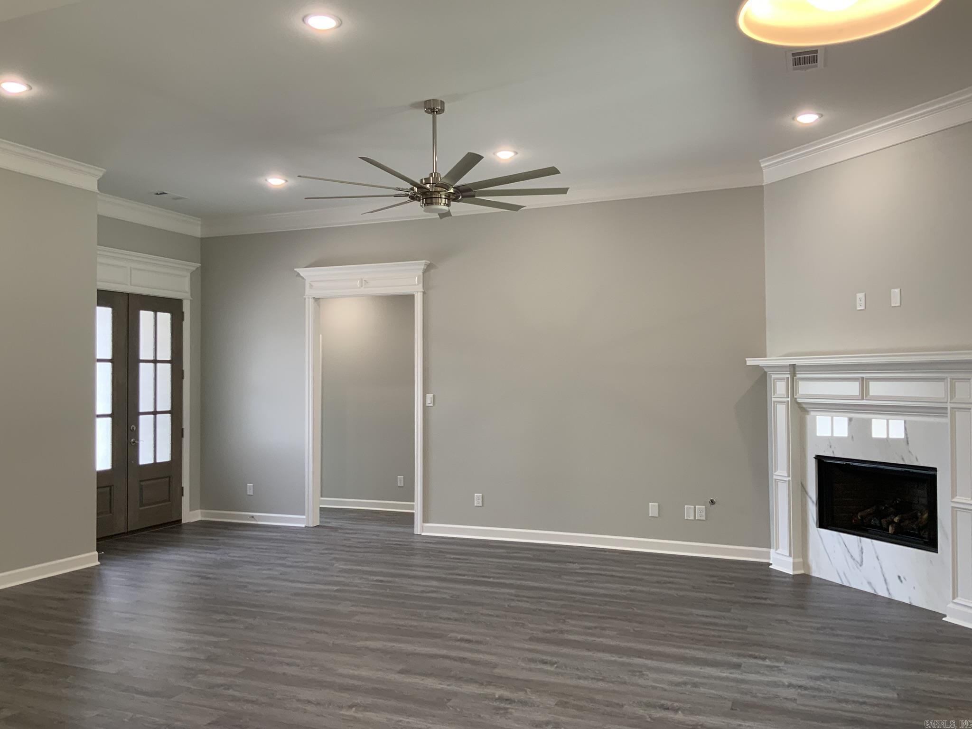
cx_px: 486
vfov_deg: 48.2
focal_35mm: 29
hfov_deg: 61.7
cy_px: 364
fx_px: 814
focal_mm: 3
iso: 50
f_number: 1.8
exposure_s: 1/60
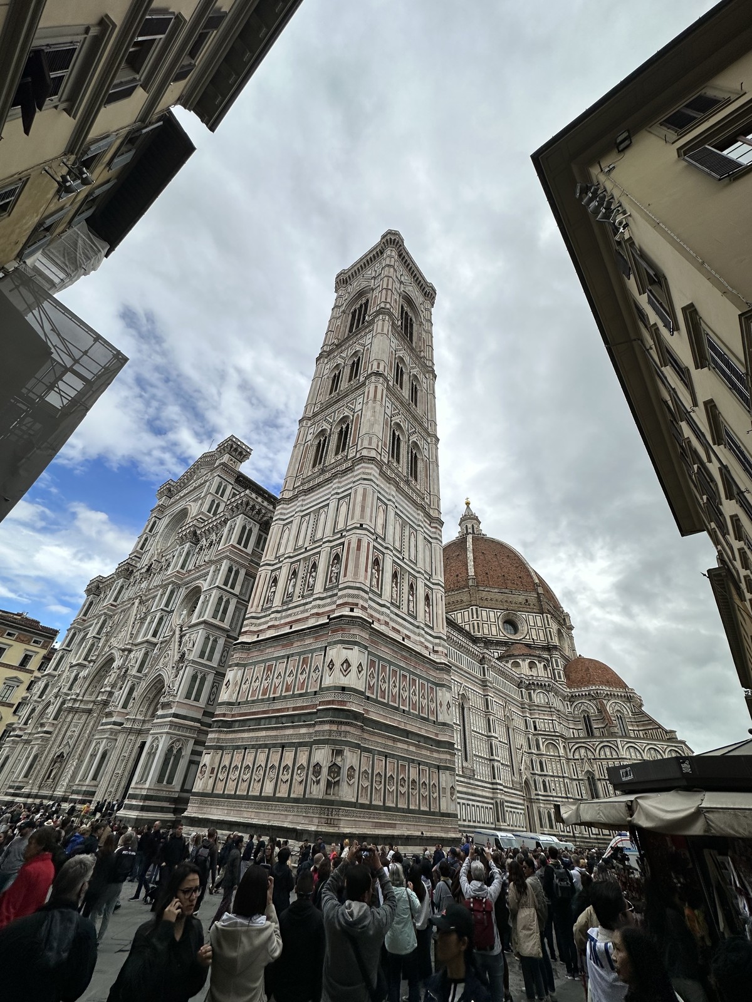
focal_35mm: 14
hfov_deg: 85.7
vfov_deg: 102.1
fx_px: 406
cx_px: 376
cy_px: 501
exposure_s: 1/3731
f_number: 2.2
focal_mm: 2.22
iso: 50
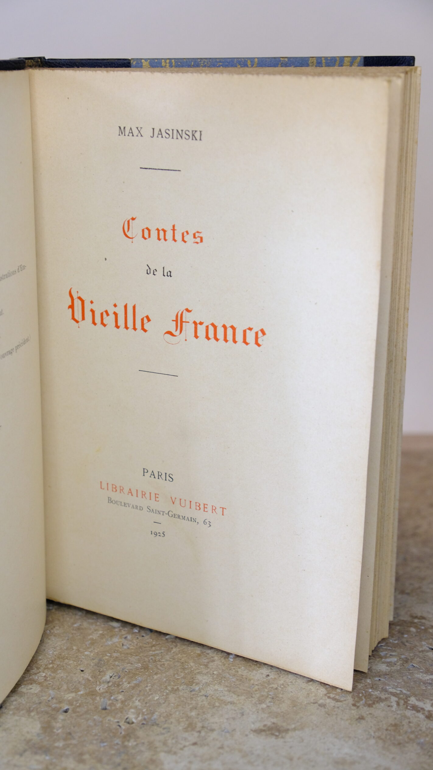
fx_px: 1041
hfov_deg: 23.5
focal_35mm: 51
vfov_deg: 40.6
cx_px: 192
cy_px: 388
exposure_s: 1/100
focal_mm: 32.1
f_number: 4
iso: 1600
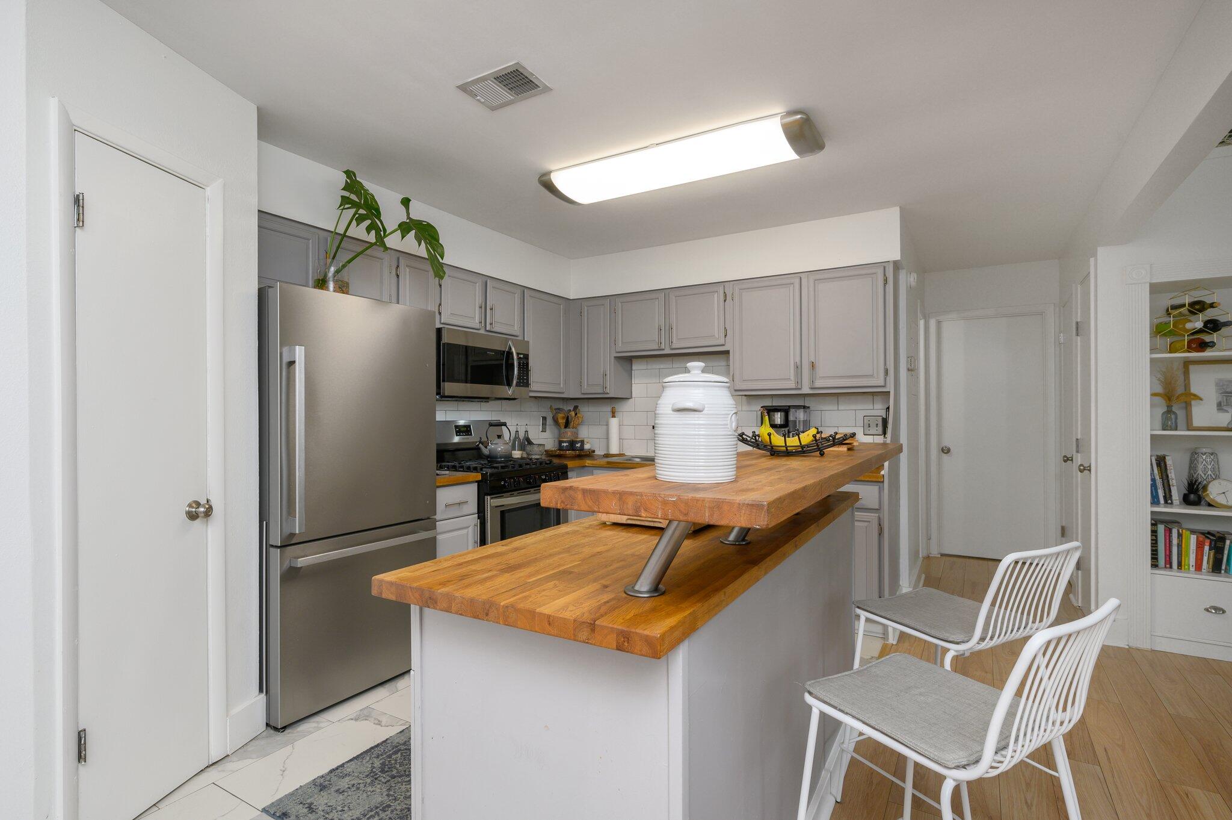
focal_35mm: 18
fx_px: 598
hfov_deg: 91.7
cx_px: 616
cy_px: 410
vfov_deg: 68.8
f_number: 9
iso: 320
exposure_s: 1/30
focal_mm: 17.5
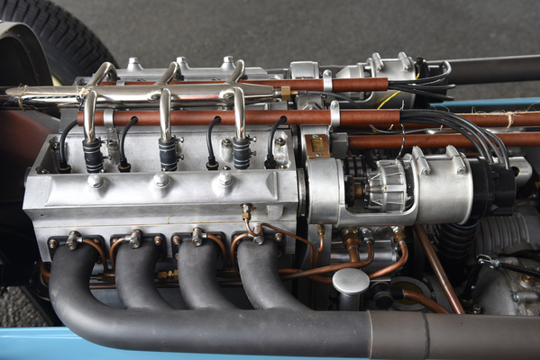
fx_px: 675
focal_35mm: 45
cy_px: 180
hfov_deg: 43.6
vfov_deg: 29.9
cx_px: 270
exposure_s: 1/160
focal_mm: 45
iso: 320
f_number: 5
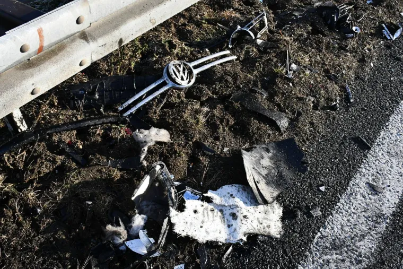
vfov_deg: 38.9
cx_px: 202
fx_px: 381
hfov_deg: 55.8
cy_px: 134
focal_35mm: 34
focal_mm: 23
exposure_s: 1/1000
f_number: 16
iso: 3200
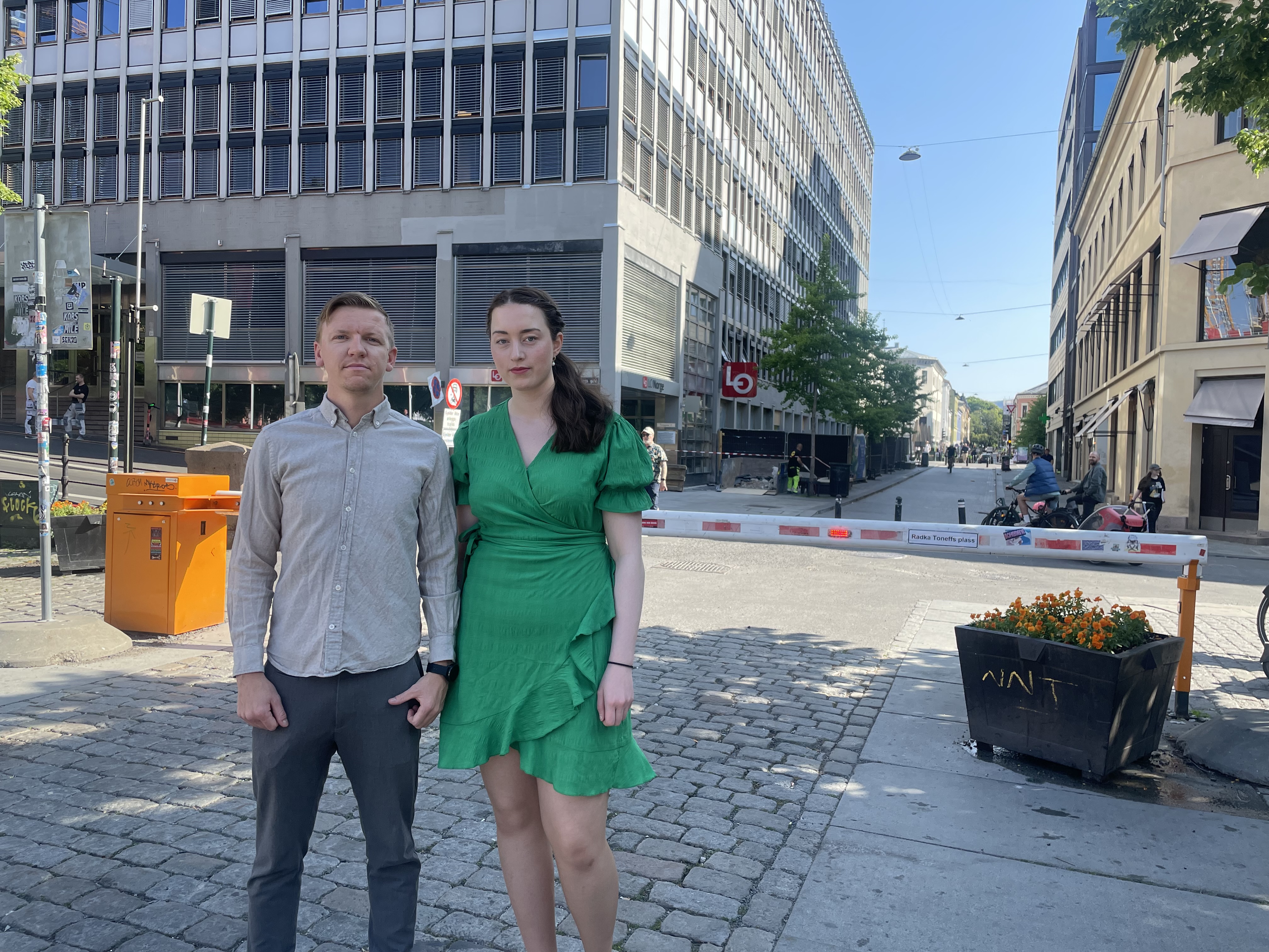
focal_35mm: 26
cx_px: 634
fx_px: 953
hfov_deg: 67.3
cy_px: 476
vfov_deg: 53.1
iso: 32
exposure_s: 1/1052
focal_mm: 4.2
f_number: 1.6
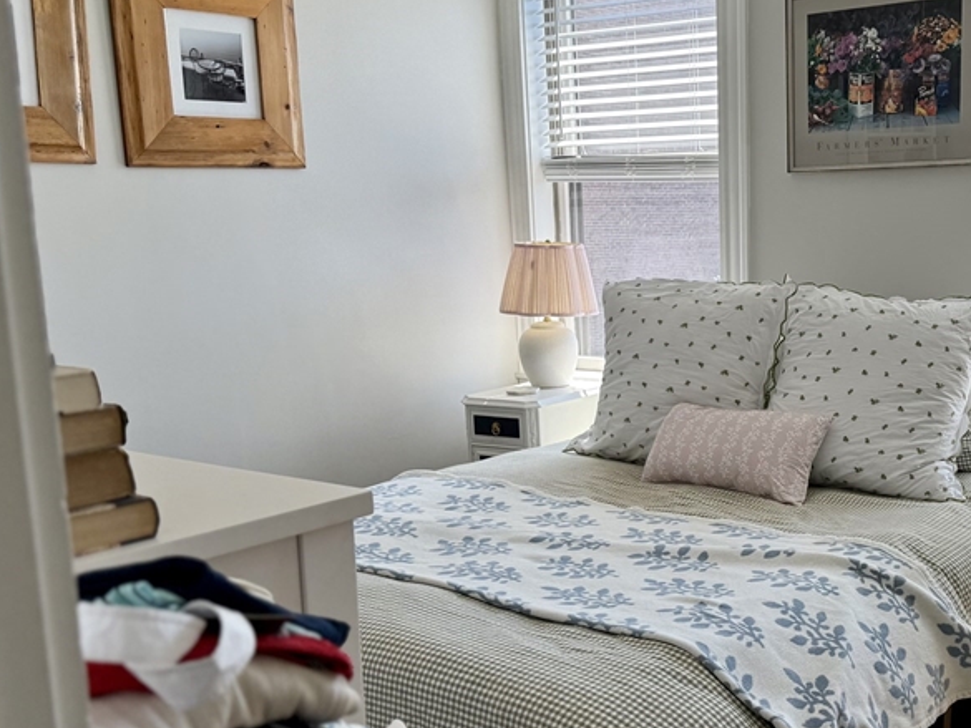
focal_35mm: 42
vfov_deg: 34.3
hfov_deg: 43.2
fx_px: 1178
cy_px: 421
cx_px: 739
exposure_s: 1/342
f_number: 1.78
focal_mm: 6.76
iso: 80
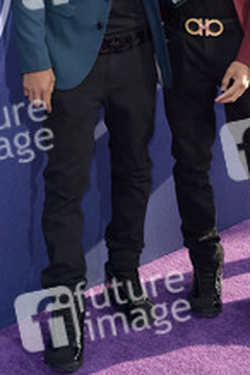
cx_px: 153
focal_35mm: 95
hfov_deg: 14.4
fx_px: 990
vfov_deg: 21.1
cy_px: 55
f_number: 7.1
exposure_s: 1/250
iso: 125
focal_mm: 52
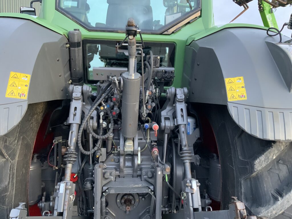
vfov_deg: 48.2
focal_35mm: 29
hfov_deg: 61.7
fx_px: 245
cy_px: 110
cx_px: 146
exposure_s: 1/60
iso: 200
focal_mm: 3
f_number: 1.8
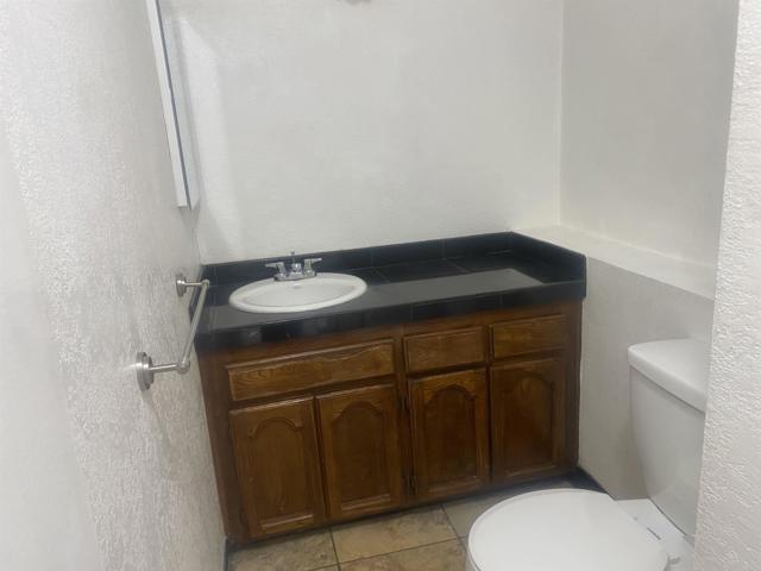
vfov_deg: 53.1
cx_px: 380
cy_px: 286
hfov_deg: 67.3
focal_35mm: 26
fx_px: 572
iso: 100
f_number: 1.8
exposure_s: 1/60
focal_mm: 4.25
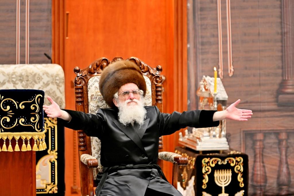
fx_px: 2449
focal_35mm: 300
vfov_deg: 4.6
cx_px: 147
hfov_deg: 6.9
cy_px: 98
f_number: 2.8
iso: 250
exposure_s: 1/200
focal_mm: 200
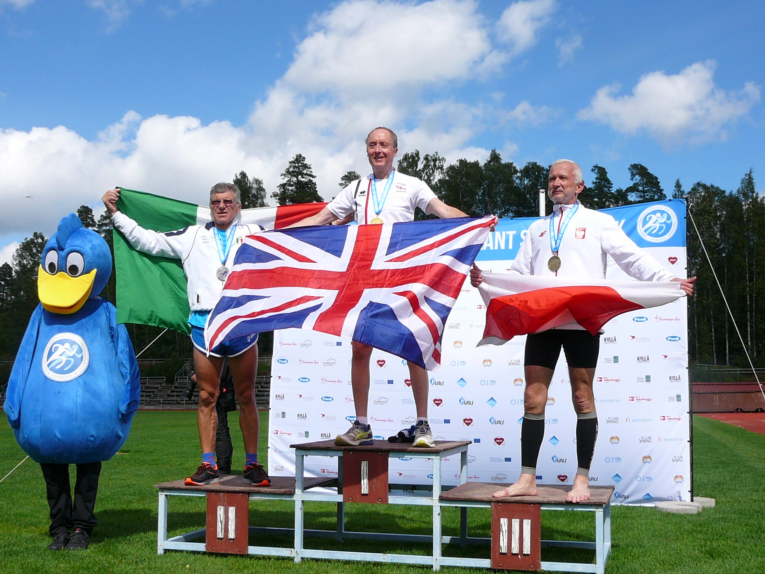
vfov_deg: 36.0
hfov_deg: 46.8
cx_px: 411
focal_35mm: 40
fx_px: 884
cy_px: 287
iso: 80
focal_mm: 5.2
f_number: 5
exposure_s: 1/500
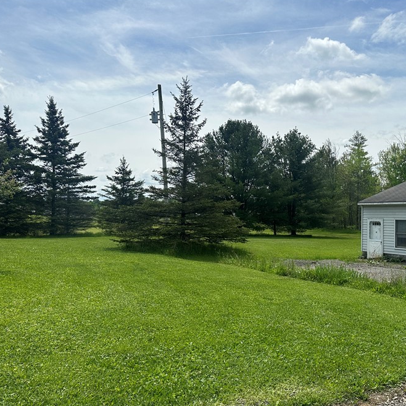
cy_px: 231
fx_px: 438
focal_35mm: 33
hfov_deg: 48.6
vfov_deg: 49.6
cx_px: 283
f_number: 1.78
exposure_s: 1/8197
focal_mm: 6.86
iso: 80
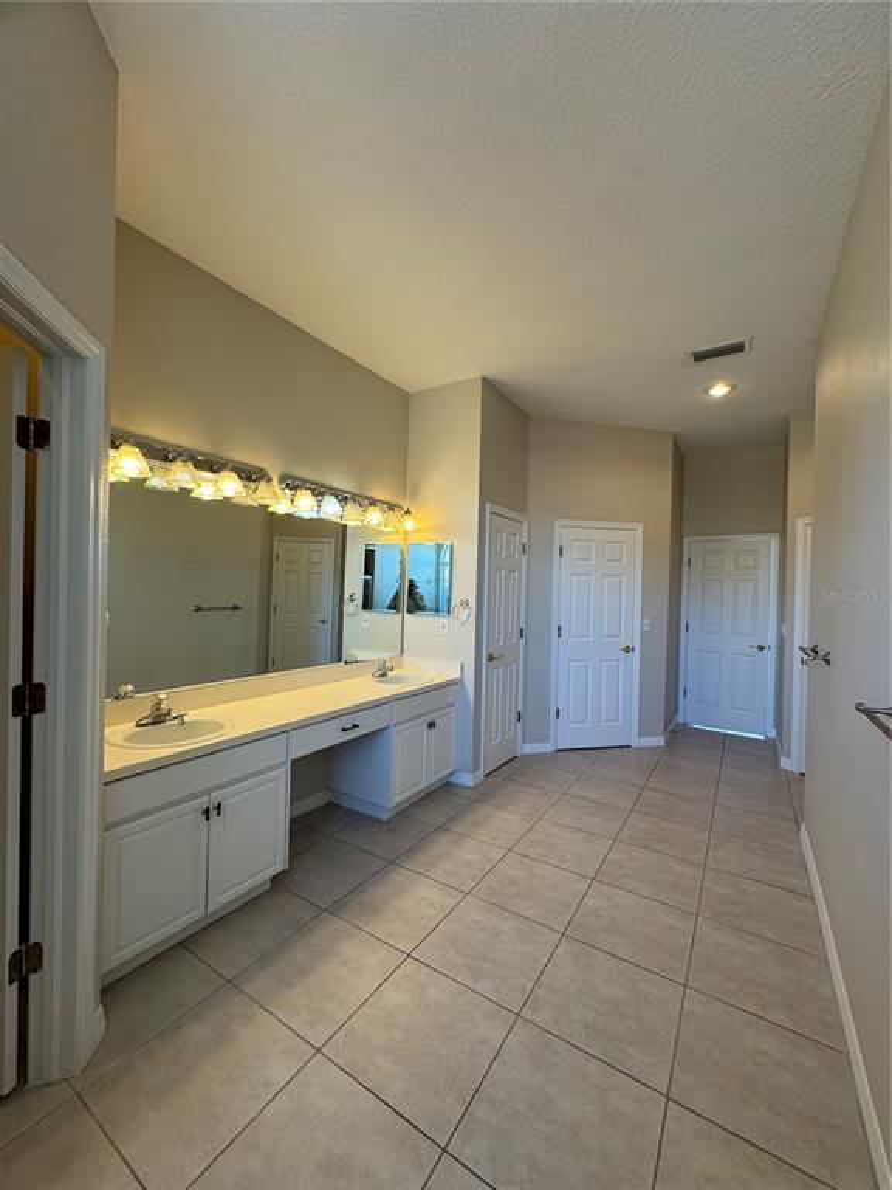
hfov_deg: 85.7
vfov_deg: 102.1
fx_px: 481
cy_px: 595
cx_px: 446
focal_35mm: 14
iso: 160
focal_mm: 2.22
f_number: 2.2
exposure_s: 1/120
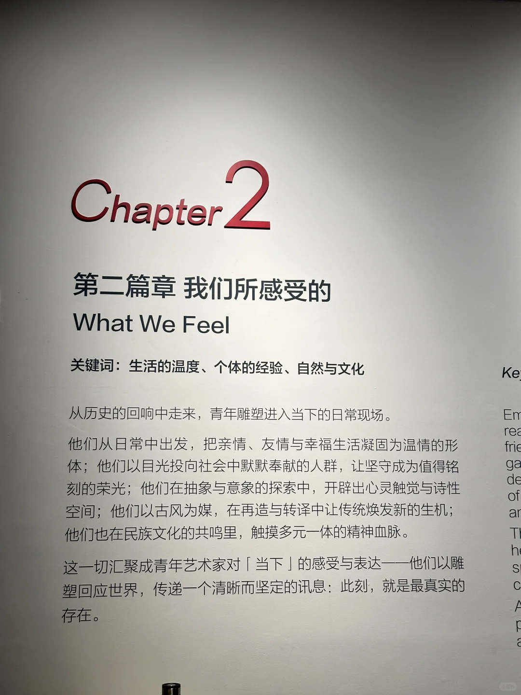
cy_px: 348
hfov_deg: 30.3
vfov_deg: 39.7
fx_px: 963
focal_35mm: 48
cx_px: 260
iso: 64
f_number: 1.78
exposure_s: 1/50
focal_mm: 6.86
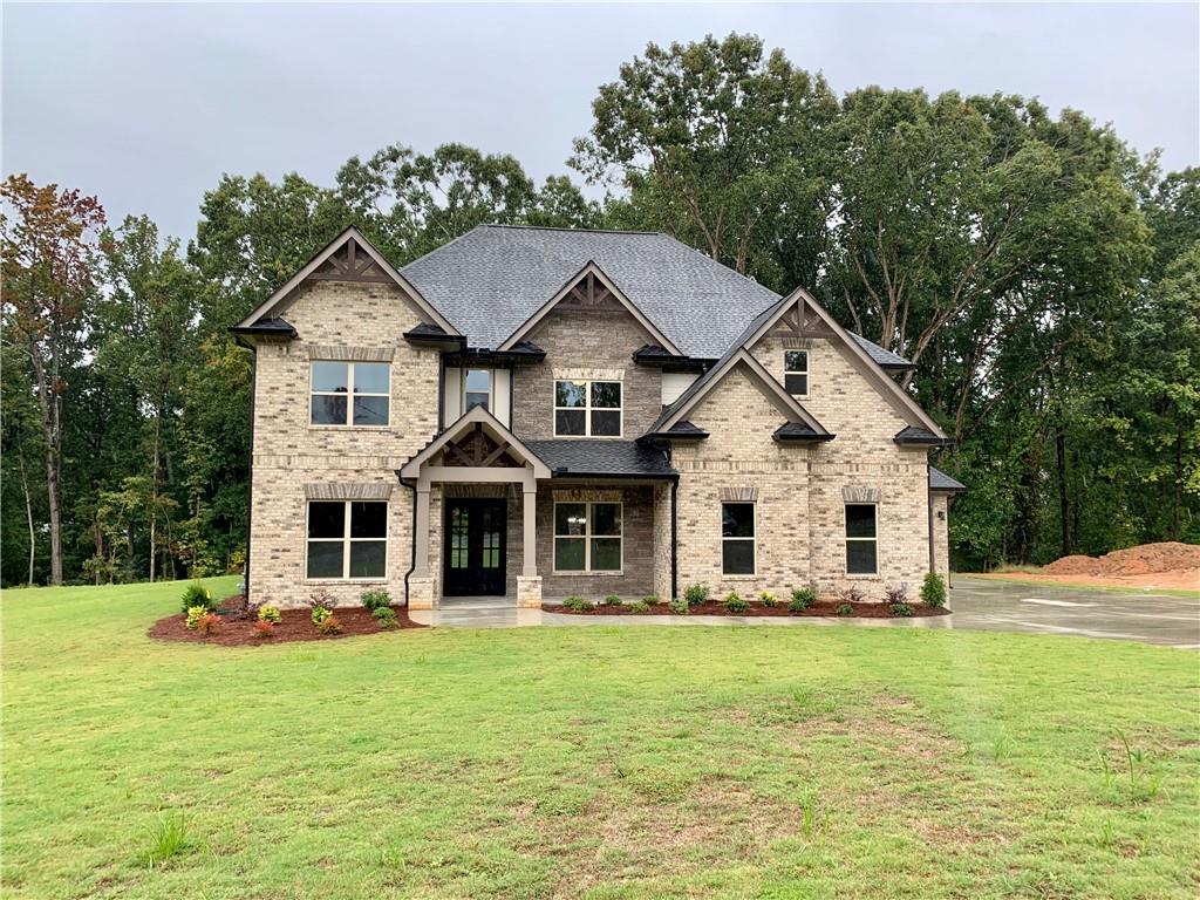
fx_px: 901
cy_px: 450
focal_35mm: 26
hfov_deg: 67.3
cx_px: 600
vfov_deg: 53.1
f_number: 1.8
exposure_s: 1/359
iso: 25
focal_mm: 4.25
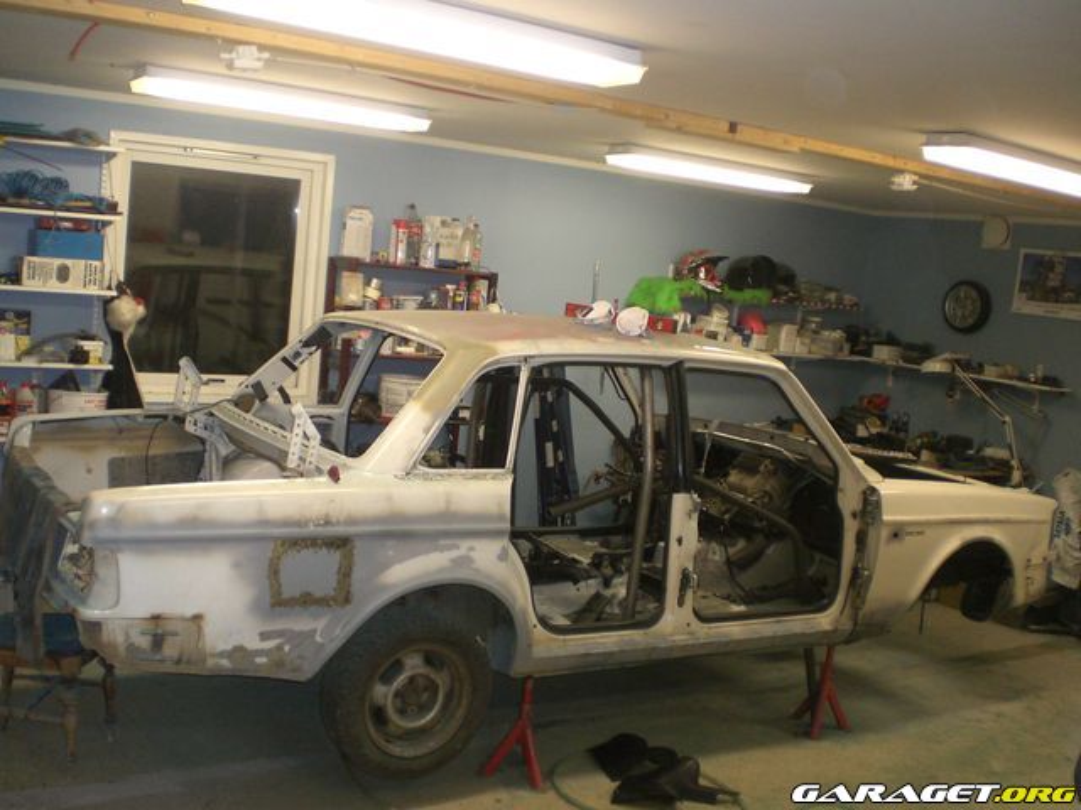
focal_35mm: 38
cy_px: 405
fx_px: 1187
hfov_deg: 49.0
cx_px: 540
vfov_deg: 37.7
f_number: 3.1
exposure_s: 1/60
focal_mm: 6.3
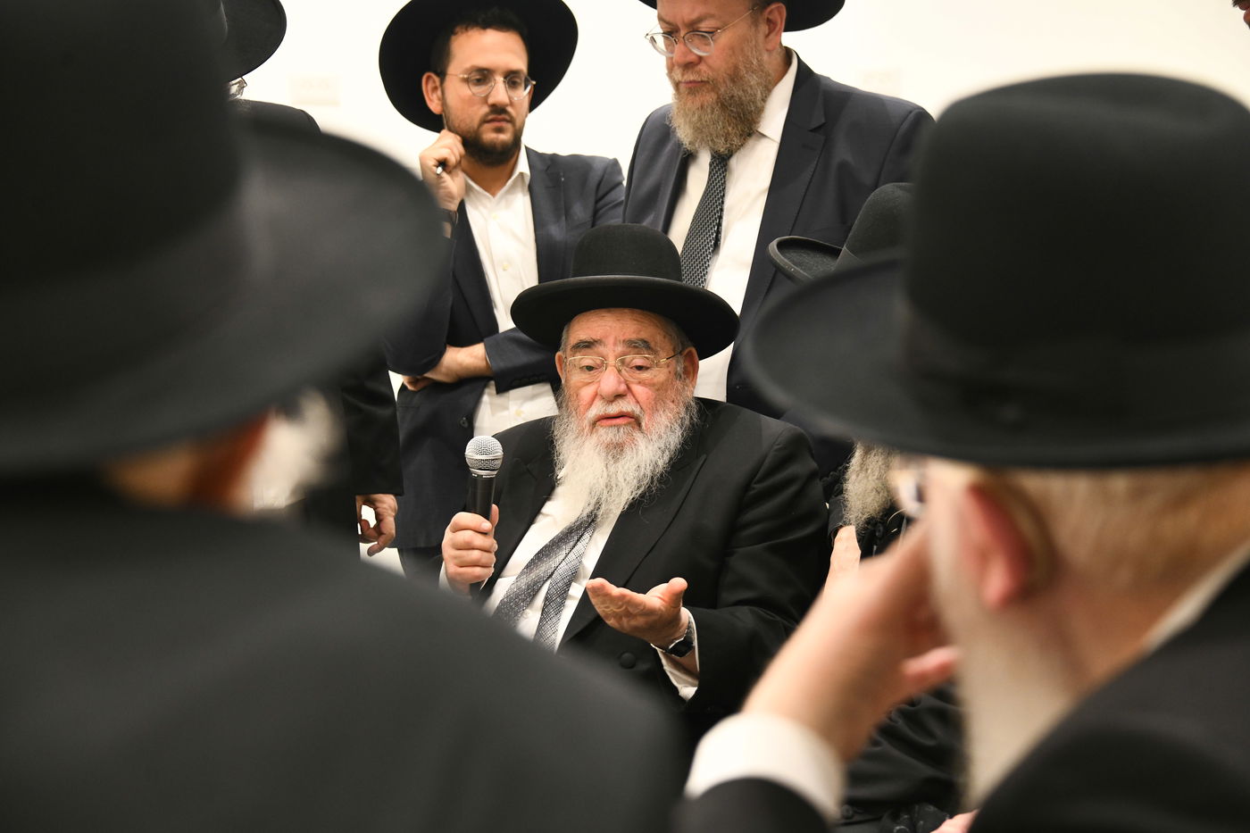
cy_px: 416
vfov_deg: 16.6
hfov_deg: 24.8
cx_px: 625
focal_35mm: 82
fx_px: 2847
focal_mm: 82
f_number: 5.6
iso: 2000
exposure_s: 1/160
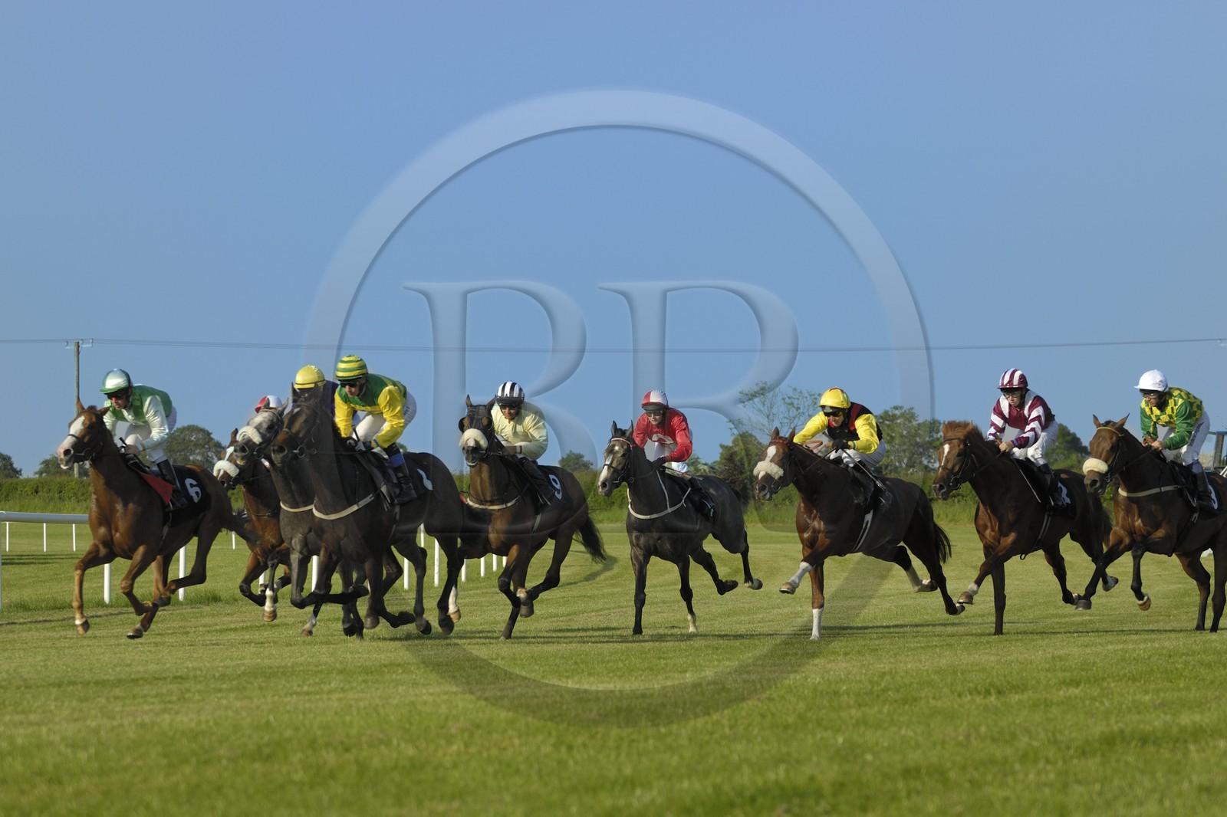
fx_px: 4856
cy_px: 408
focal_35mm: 142
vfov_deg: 9.6
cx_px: 614
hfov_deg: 14.4
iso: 100
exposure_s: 1/1000
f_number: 4
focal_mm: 95
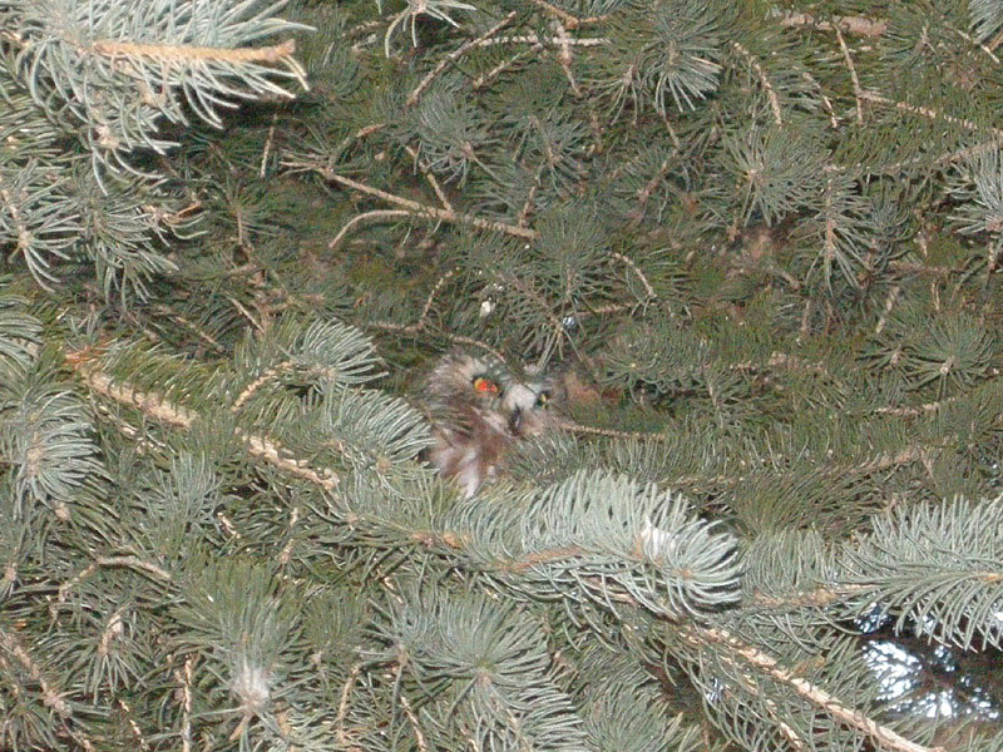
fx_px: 3564
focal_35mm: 123
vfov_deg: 12.0
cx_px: 502
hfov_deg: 16.0
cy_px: 376
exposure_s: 1/120
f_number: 5.3
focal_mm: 26.3
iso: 800
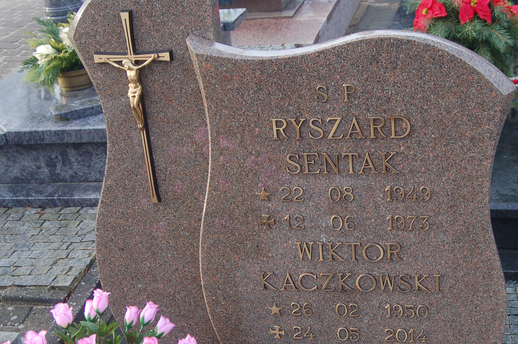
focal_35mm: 55
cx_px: 316
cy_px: 195
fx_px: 788
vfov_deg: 24.6
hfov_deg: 36.2
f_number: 5.6
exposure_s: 1/125
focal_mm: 23
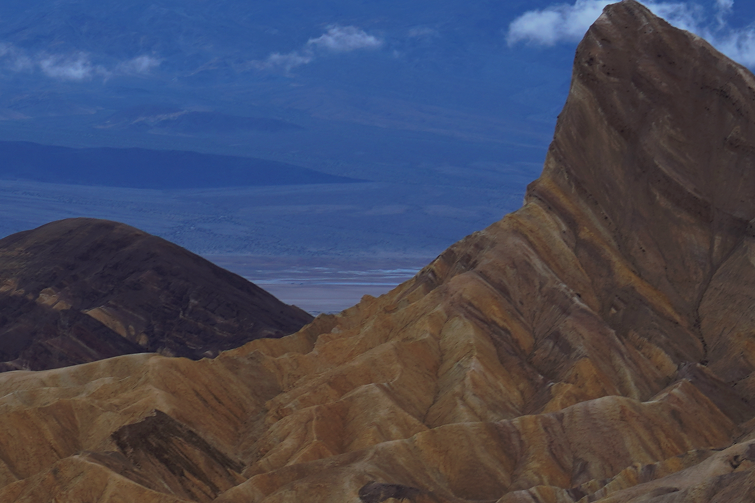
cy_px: 115
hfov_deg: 9.5
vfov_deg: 6.3
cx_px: 280
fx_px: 4551
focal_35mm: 217
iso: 125
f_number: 4
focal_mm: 70
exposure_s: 1/80
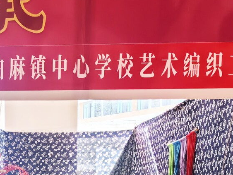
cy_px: 233
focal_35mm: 92
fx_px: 620
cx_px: -25
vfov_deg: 15.3
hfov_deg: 20.3
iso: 250
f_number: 4
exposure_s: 1/333
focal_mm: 5.75
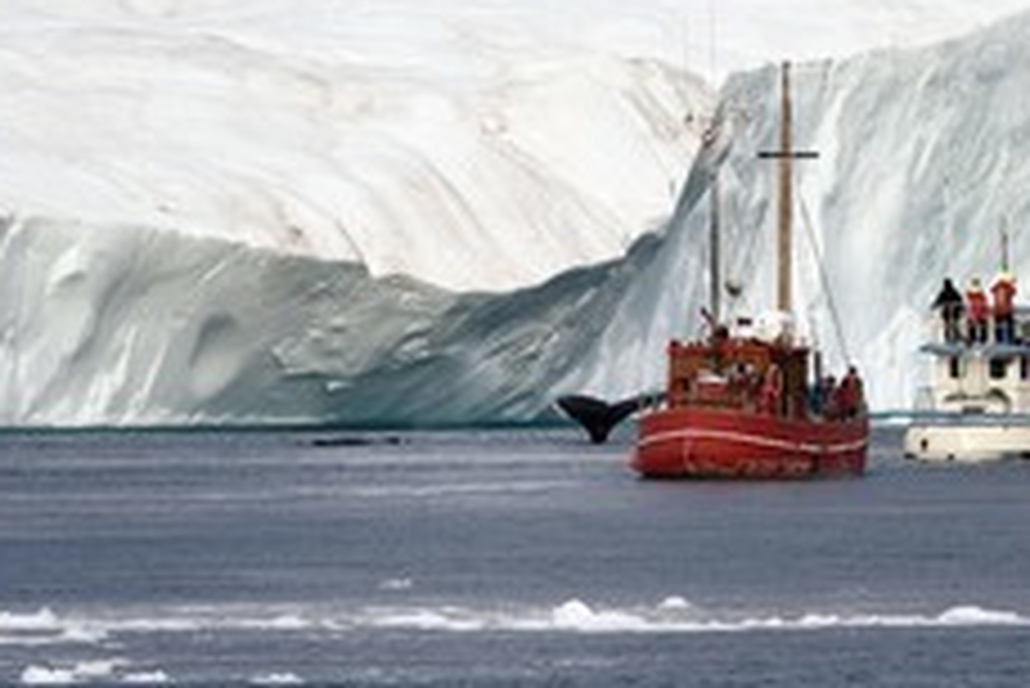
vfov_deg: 2.7
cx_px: 450
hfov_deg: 4.0
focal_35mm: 513
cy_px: 139
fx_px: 14686
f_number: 11
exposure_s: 1/250
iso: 200
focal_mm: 280
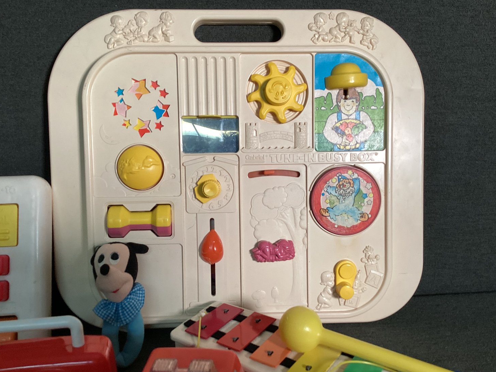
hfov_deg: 56.8
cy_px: 189
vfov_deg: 44.1
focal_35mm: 32
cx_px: 252
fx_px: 458
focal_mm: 3.3
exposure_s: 1/60
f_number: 2.4
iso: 100
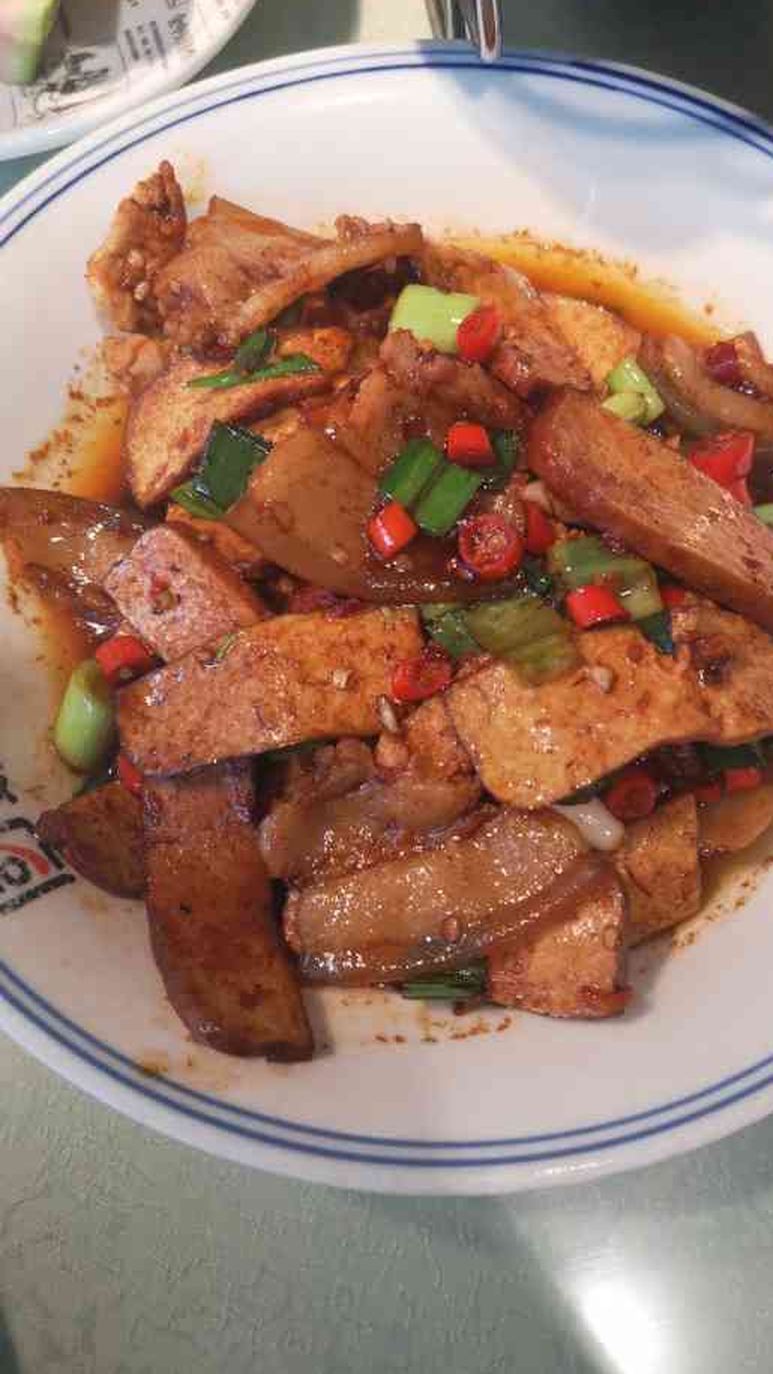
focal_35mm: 30
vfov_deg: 64.3
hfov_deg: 38.8
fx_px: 1093
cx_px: 453
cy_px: 685
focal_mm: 3.95
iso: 250
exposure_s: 1/909
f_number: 1.8
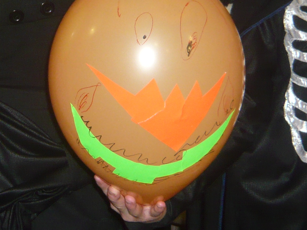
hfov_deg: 20.1
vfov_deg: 15.1
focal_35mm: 97
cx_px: 95
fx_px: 860
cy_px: 33
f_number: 2.8
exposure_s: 1/30
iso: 125
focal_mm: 4.6
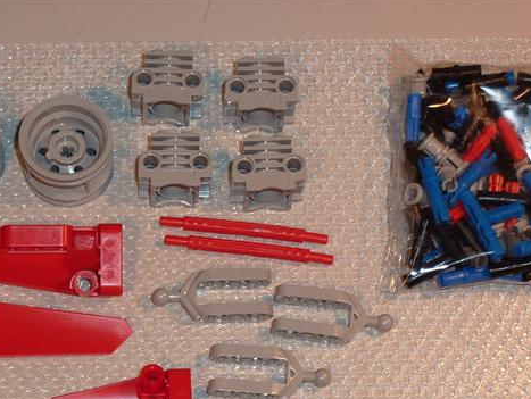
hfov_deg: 21.0
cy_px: 432
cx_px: 81
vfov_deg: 15.7
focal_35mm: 92
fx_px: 1412
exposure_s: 1/30
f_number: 3.7
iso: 100
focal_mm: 6.9
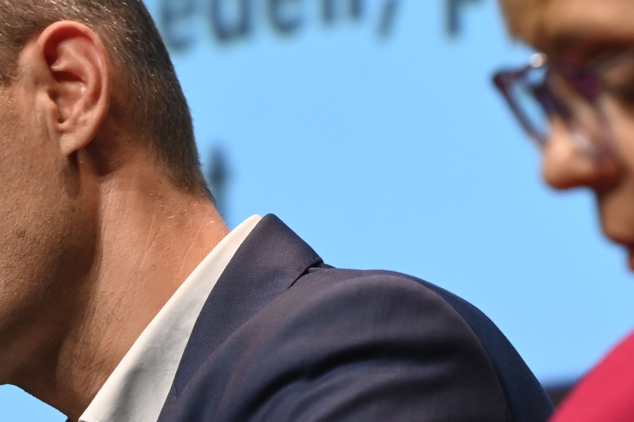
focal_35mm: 433
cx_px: 262
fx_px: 7621
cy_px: 284
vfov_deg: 3.2
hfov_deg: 4.8
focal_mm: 135
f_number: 4.5
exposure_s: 1/160
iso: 2000
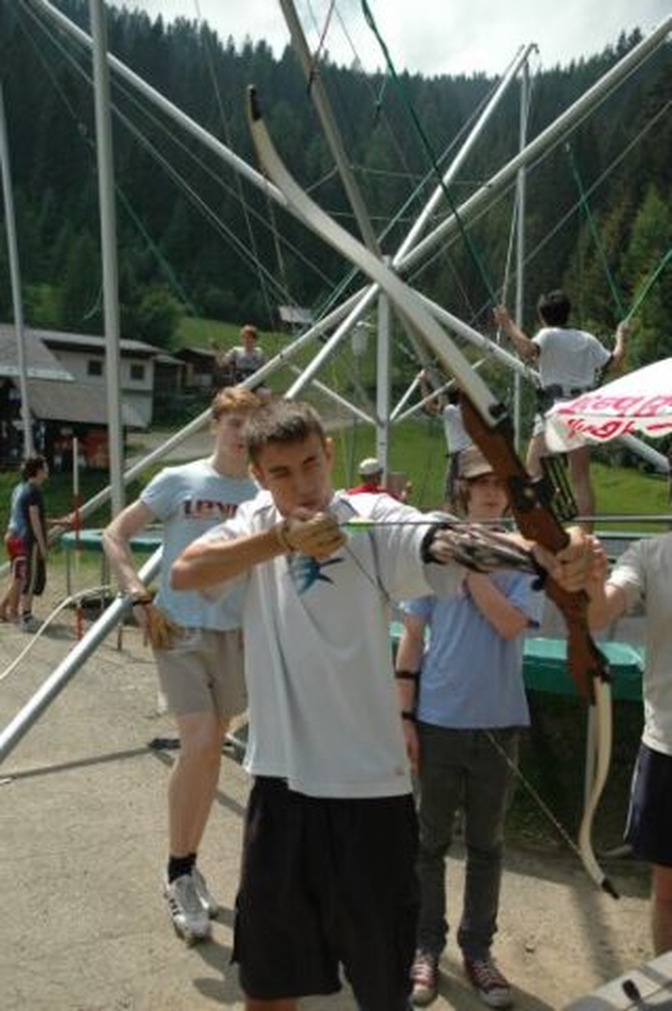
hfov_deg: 34.1
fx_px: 1094
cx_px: 336
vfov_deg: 49.6
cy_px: 506
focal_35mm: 39
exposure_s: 1/1600
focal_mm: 26
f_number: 4.5
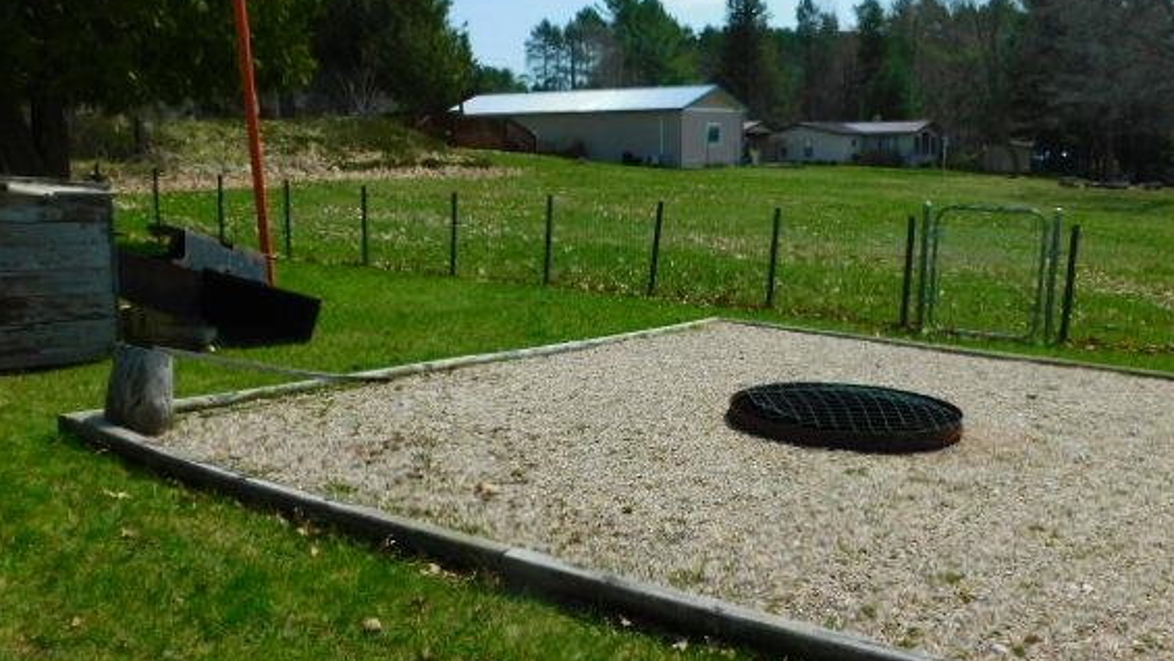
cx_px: 659
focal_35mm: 37
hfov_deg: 53.9
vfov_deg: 31.9
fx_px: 1152
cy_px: 403
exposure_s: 1/500
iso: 125
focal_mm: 5.3
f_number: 6.4
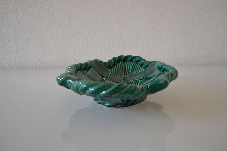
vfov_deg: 40.0
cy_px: 76
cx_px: 114
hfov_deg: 57.2
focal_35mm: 33
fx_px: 208
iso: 400
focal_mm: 22
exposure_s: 1/60
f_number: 4
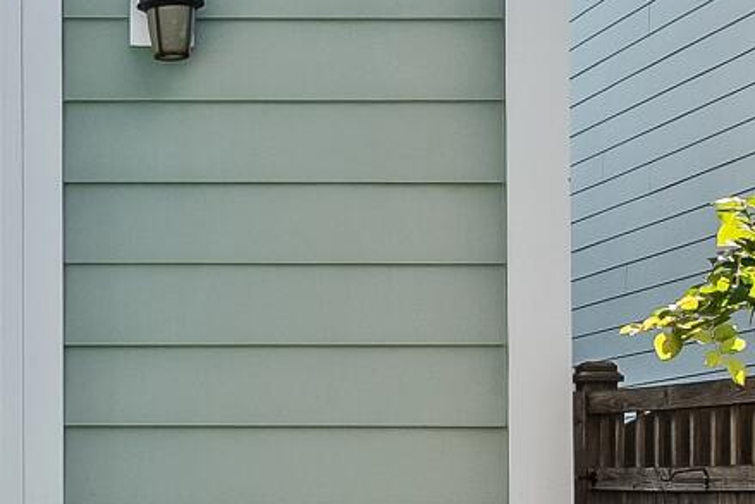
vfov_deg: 11.1
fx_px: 2580
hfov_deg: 15.7
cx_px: -268
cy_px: 437
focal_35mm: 123
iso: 200
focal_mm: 12
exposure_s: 1/250
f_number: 8
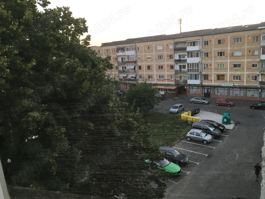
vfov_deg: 48.2
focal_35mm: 29
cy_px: 100
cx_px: 132
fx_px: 222
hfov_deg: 61.7
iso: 32
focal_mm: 4.15
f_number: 2.2
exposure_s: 1/33
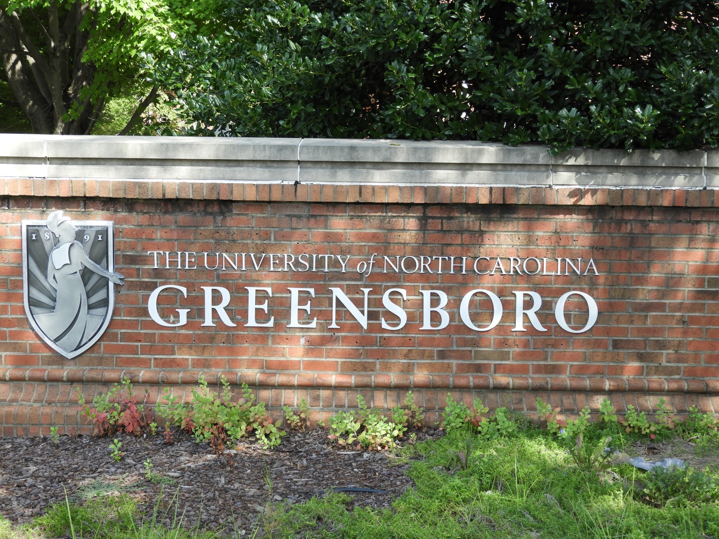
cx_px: 360
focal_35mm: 50
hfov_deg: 38.2
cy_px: 270
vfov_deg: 29.1
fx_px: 1039
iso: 100
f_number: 4
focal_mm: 9
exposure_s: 1/200
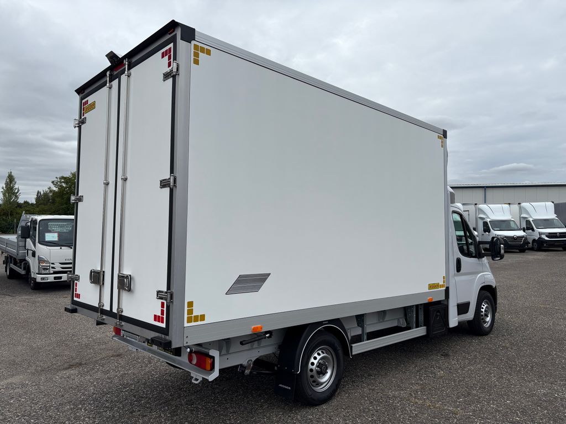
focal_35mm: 26
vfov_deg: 53.1
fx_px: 425
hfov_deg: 67.3
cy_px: 212
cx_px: 283
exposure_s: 1/4608
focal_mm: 5.96
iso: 50
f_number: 1.6
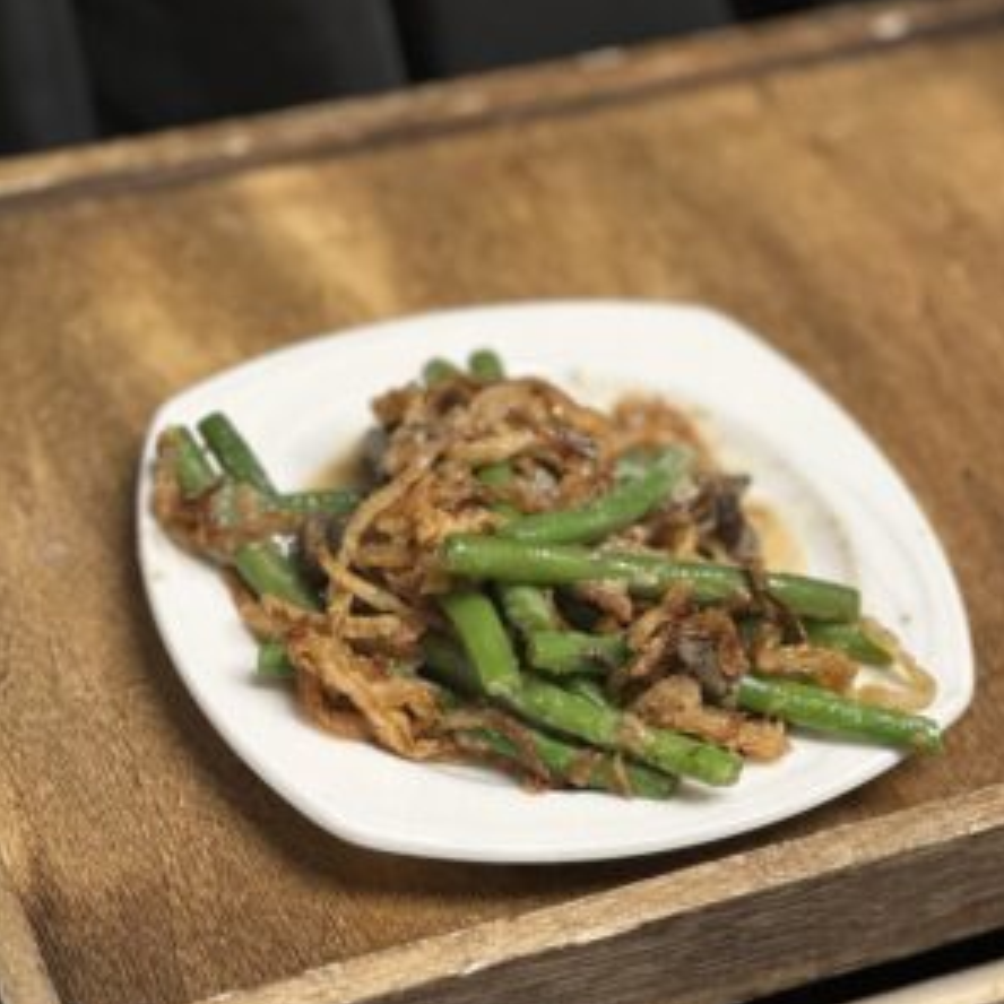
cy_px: 594
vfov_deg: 18.9
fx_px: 3019
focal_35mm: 92
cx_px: 502
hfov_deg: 18.9
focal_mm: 9
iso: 125
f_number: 2.8
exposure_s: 1/40
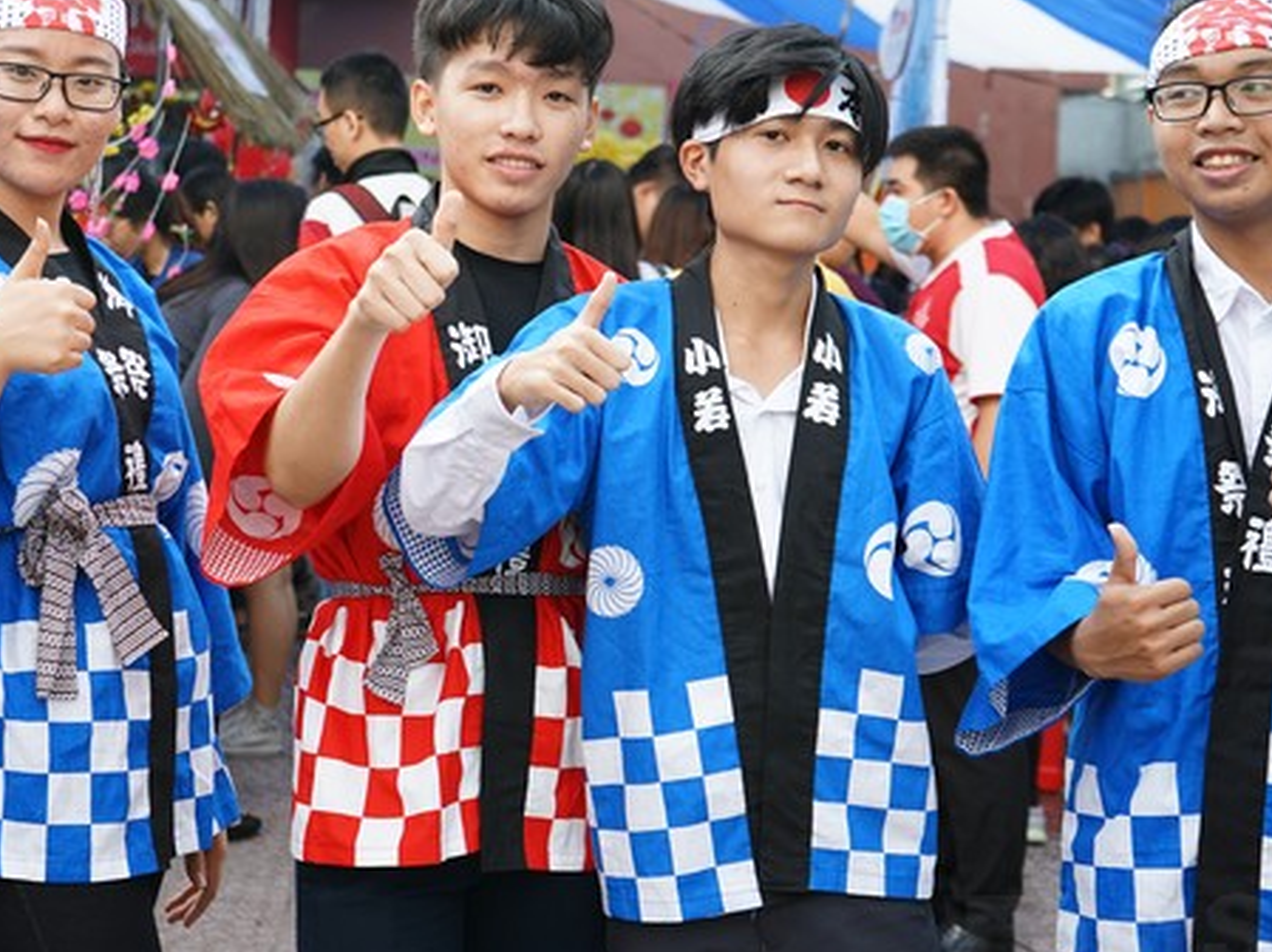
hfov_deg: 26.9
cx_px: 411
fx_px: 2644
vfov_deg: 20.3
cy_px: 290
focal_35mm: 72
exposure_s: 1/100
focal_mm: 42
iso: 100
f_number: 4.5
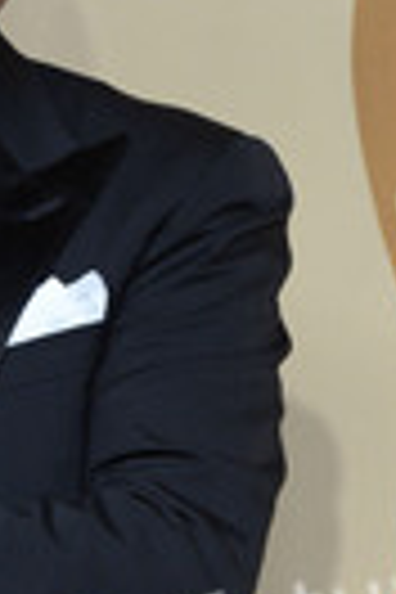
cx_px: -137
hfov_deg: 3.2
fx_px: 6995
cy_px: 446
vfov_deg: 4.9
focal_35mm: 424
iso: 2500
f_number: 6.3
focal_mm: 140
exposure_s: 1/250
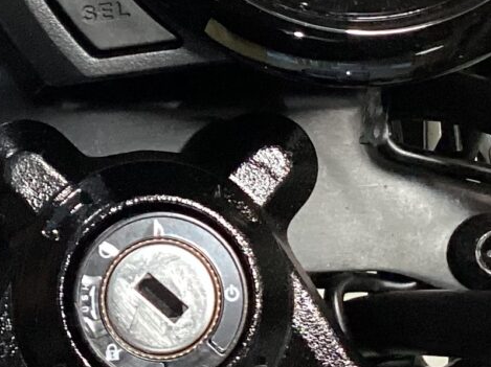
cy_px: 90
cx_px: 59
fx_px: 1800
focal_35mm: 127
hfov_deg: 15.4
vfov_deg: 11.6
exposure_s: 1/50
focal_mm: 3.3
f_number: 2.4
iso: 250
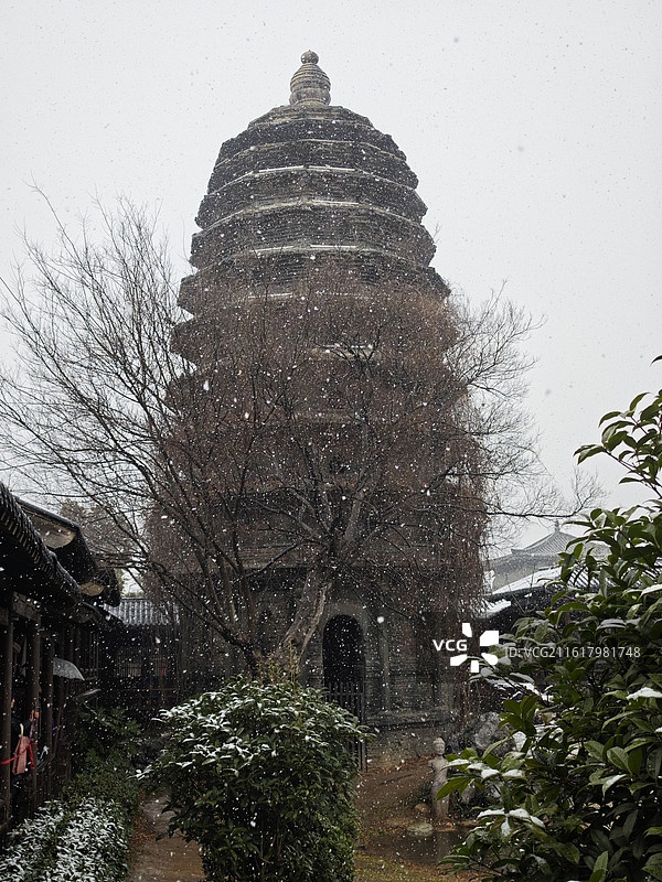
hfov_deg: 31.5
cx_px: 331
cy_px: 441
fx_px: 1173
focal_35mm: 46
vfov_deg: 41.2
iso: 50
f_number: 2
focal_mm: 8.72
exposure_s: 1/376
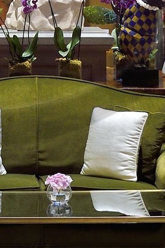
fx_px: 1231
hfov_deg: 7.6
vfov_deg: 11.0
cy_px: -144
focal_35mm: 179
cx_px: -20
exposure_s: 1/15
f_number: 6.3
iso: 800
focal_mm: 30
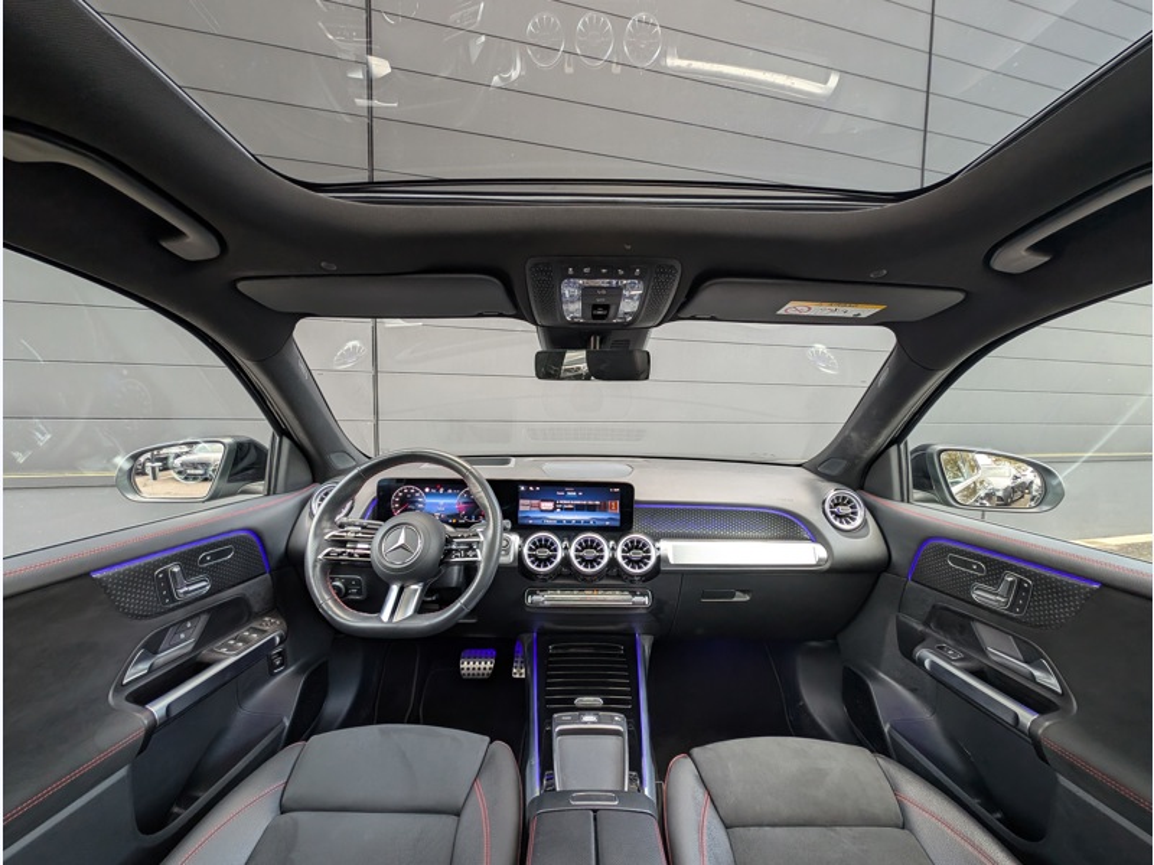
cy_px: 432
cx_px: 577
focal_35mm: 12
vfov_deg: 94.5
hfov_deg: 110.5
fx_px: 400
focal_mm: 2.23
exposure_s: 1/59.2
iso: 124
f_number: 1.95
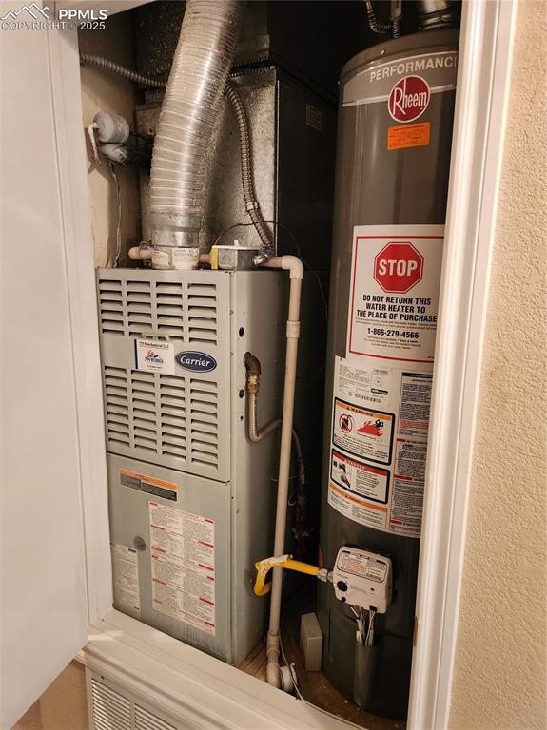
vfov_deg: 74.0
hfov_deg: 58.8
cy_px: 365
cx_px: 274
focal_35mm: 23
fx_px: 485
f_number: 1.8
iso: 640
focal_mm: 5.4
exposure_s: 1/60
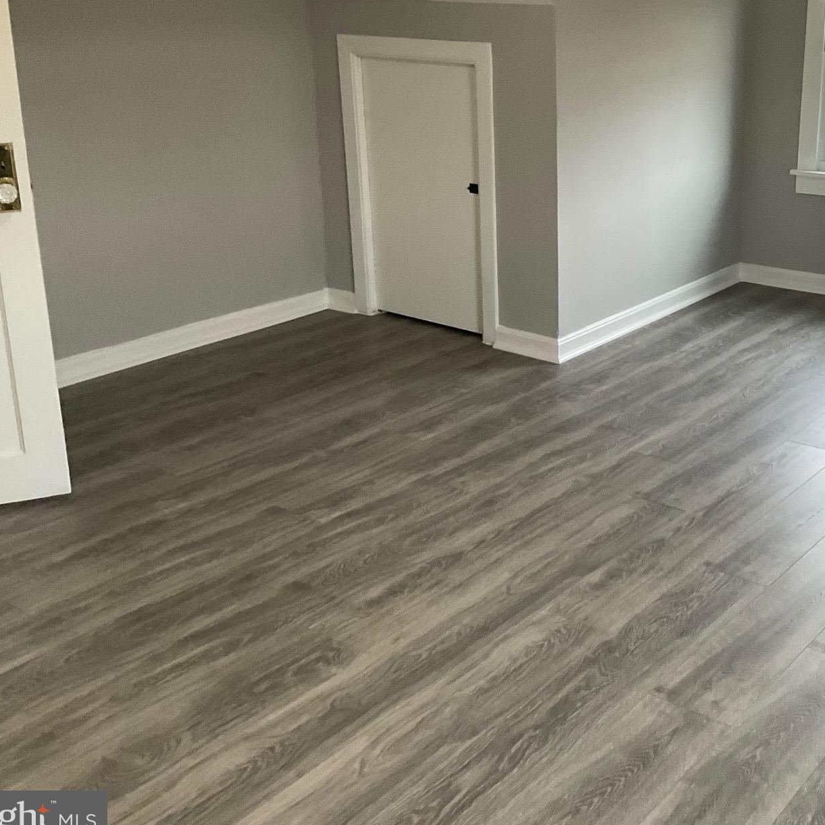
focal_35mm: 43
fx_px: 1159
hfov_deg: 38.1
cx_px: 630
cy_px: 327
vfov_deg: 39.0
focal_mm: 3
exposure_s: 1/60
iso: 160
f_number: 1.8
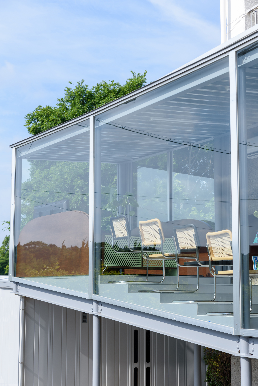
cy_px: 193
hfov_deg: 19.5
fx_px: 752
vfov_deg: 28.8
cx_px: 129
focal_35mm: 70
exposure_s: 1/250
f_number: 9
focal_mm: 70
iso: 100
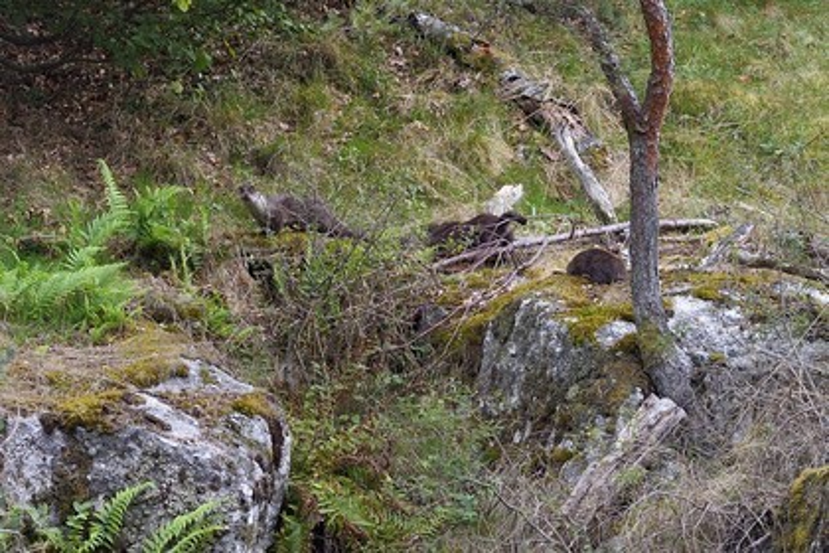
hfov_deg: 10.3
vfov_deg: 6.9
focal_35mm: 200
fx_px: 4605
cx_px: 414
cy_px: 276
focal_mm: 200
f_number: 6.3
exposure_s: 1/100
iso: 800
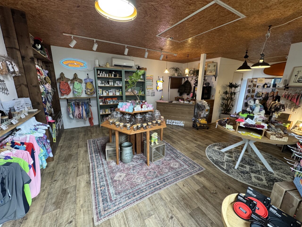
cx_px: 151
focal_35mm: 14
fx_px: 122
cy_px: 114
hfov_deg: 102.1
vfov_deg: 85.7
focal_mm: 2.22
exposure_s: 1/100
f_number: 2.2
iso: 200
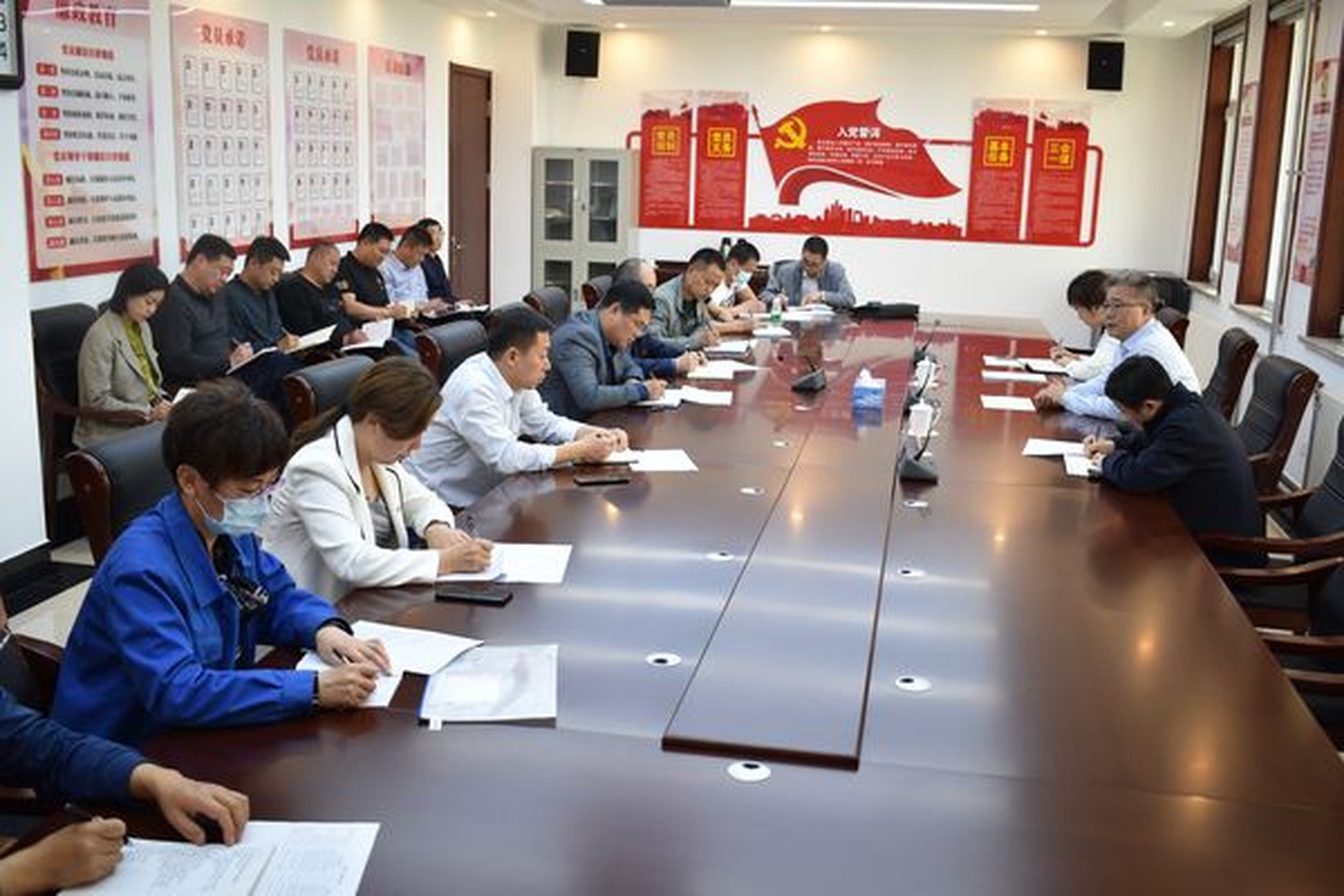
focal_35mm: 34
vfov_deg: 38.4
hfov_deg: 55.1
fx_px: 1288
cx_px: 672
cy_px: 448
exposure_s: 1/50
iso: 400
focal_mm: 23
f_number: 4.5
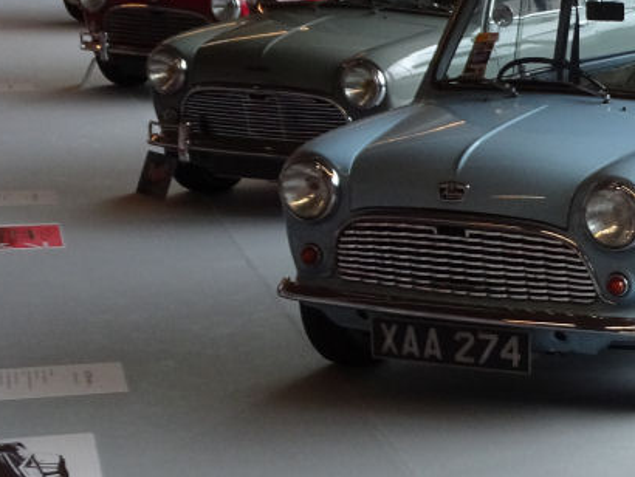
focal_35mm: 117
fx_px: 2148
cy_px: 383
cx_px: 833
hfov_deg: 15.9
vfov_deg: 12.6
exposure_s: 1/40
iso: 200
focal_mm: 6.8
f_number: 4
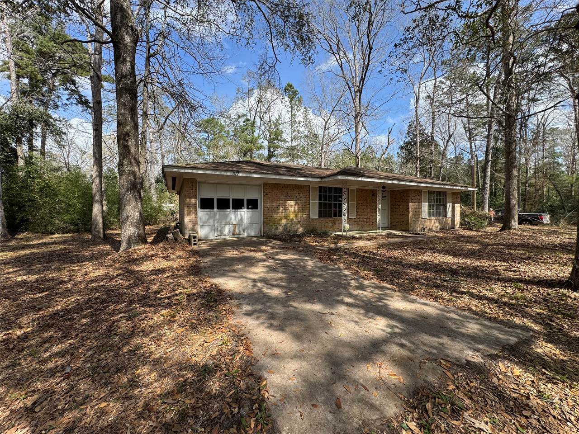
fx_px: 234
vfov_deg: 85.7
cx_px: 290
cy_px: 217
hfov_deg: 102.1
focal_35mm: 14
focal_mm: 2.22
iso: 40
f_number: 2.2
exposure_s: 1/868
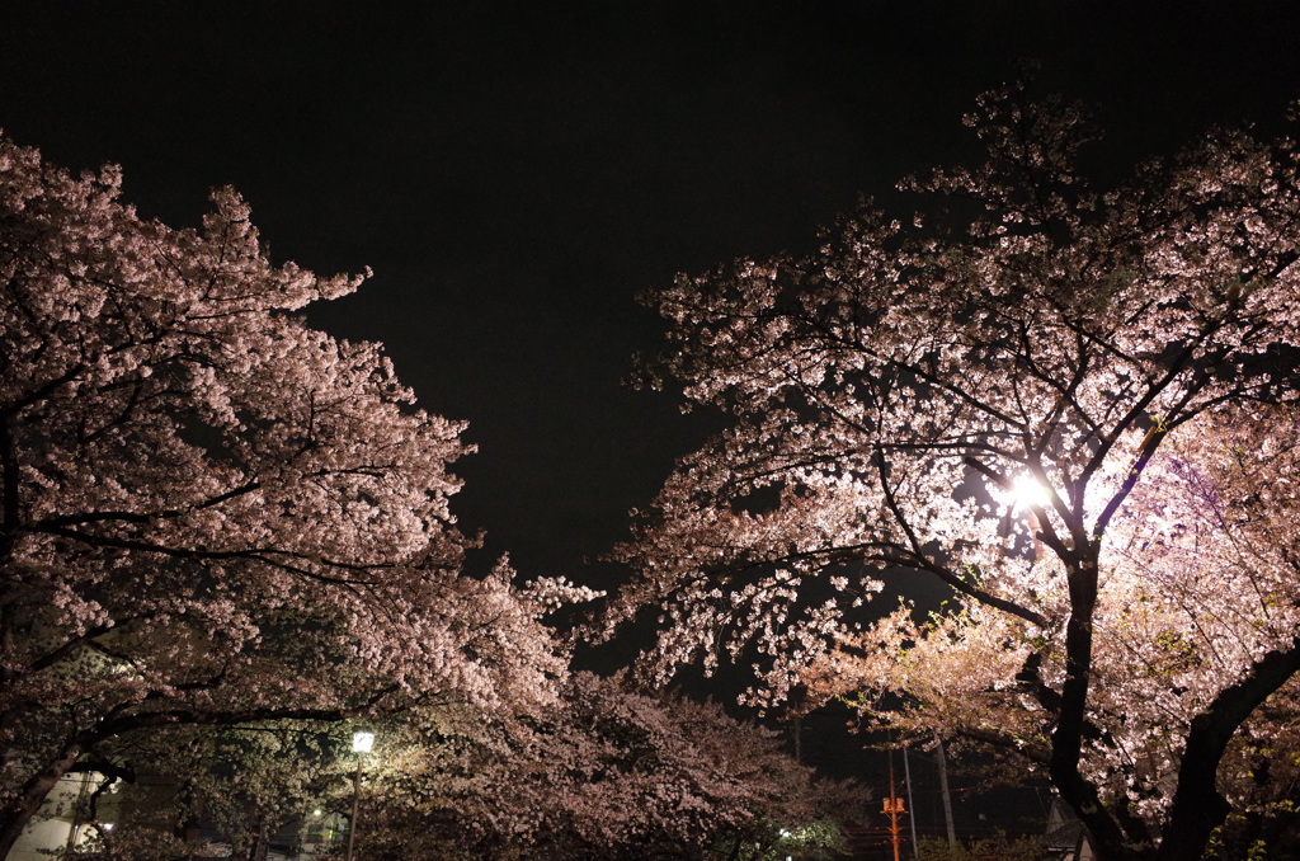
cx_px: 650
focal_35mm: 28
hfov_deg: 65.6
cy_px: 430
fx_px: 1009
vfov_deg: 46.2
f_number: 2.8
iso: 3200
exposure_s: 1/30
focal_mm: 18.3
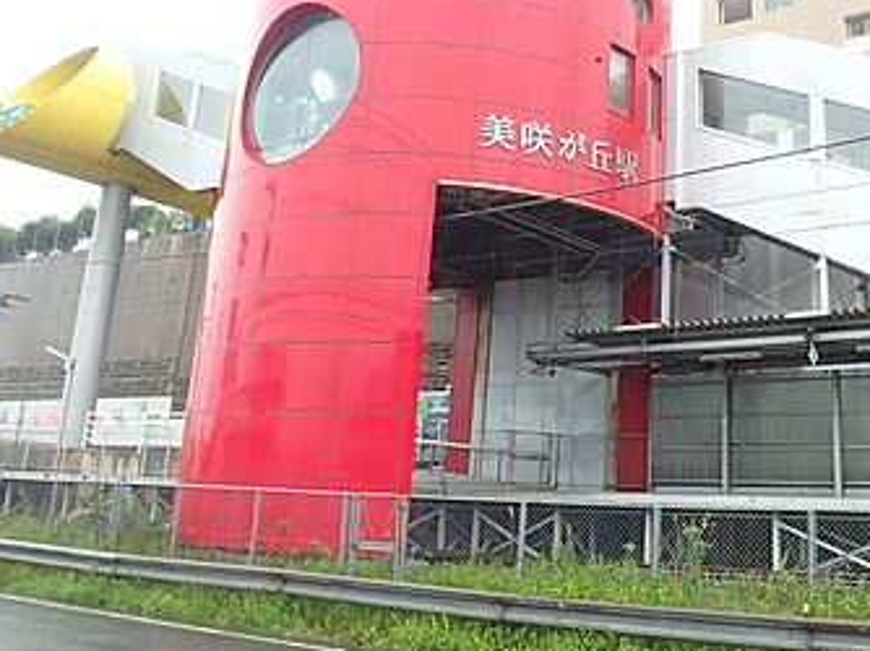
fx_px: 979
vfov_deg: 36.4
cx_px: 656
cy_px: 212
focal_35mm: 39
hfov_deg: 46.1
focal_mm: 3.7
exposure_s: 1/60
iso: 200
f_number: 3.5
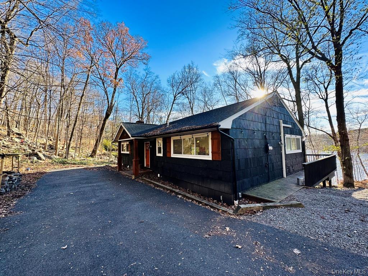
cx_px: 184
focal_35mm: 14
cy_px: 138
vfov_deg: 85.7
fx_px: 149
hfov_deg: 102.1
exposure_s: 1/458
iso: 40
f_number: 2.2
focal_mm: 2.22
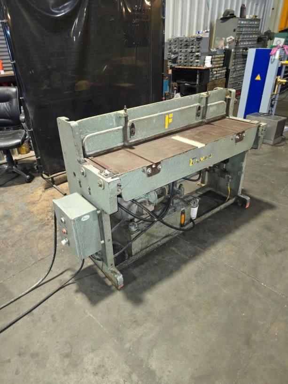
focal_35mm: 23
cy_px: 192
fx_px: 255
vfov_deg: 74.0
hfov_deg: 58.8
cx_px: 144
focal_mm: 6.3
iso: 160
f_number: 1.7
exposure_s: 1/12
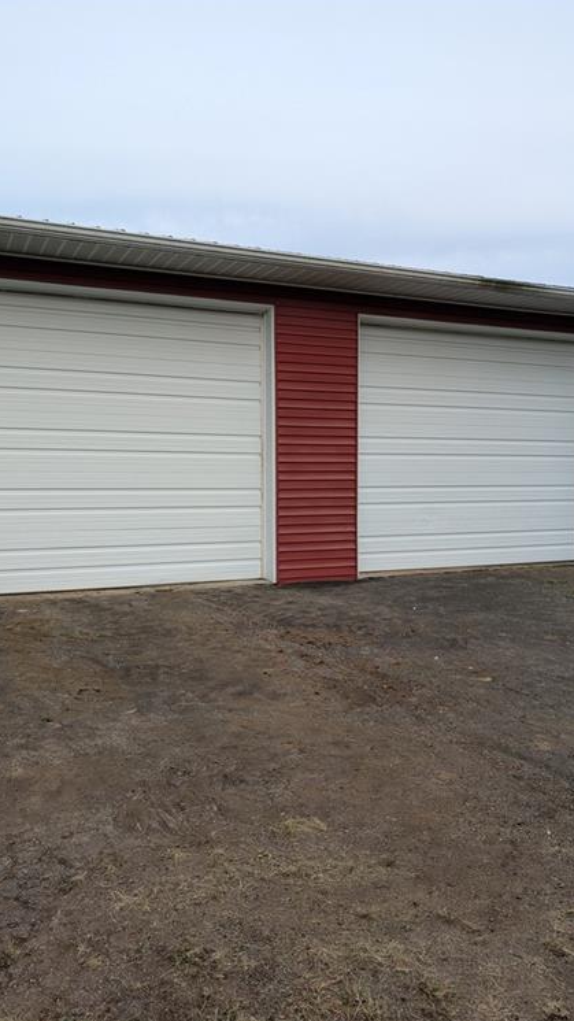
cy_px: 515
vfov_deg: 69.9
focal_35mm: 27
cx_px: 260
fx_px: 731
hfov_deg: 42.8
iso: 22
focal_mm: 6.9
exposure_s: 1/179
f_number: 1.68
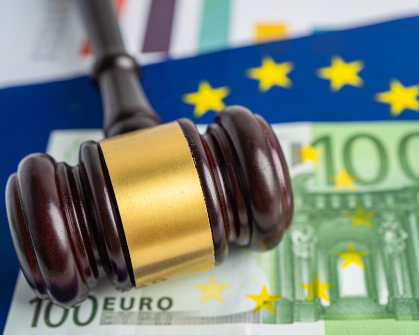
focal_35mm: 57
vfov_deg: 26.7
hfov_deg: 32.9
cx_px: 250
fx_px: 707
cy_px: 169
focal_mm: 50
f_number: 4.5
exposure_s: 1/80
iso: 100
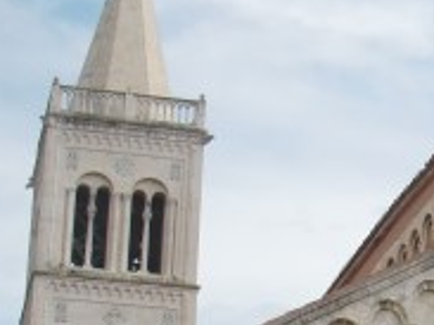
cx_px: 479
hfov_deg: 14.5
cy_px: 441
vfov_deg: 10.8
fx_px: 1666
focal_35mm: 133
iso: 100
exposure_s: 1/250
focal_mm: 6.66
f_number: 8.9
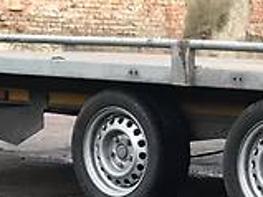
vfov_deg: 10.4
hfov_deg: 13.3
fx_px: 1070
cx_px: 375
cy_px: 189
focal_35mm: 141
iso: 80
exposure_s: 1/17
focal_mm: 4
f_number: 1.8
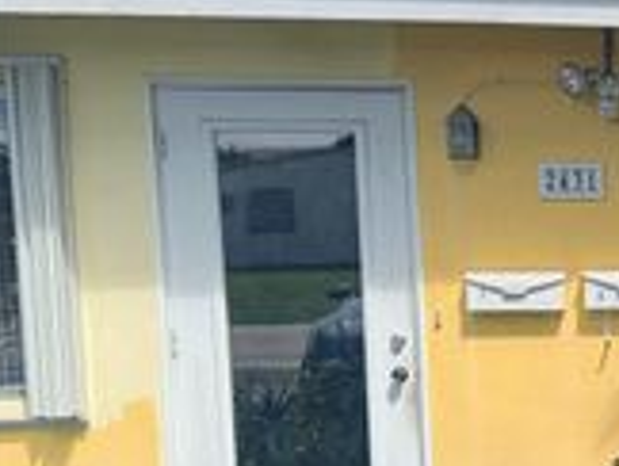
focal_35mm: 74
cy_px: 342
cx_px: 944
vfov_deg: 19.8
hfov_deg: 21.7
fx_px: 1325
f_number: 1.78
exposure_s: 1/1770
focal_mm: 6.76
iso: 80
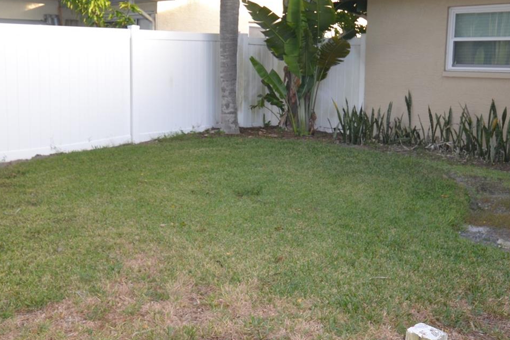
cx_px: 226
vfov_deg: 34.9
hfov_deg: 50.8
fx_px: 536
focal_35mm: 38
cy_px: 116
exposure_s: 1/125
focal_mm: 15
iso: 140
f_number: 4
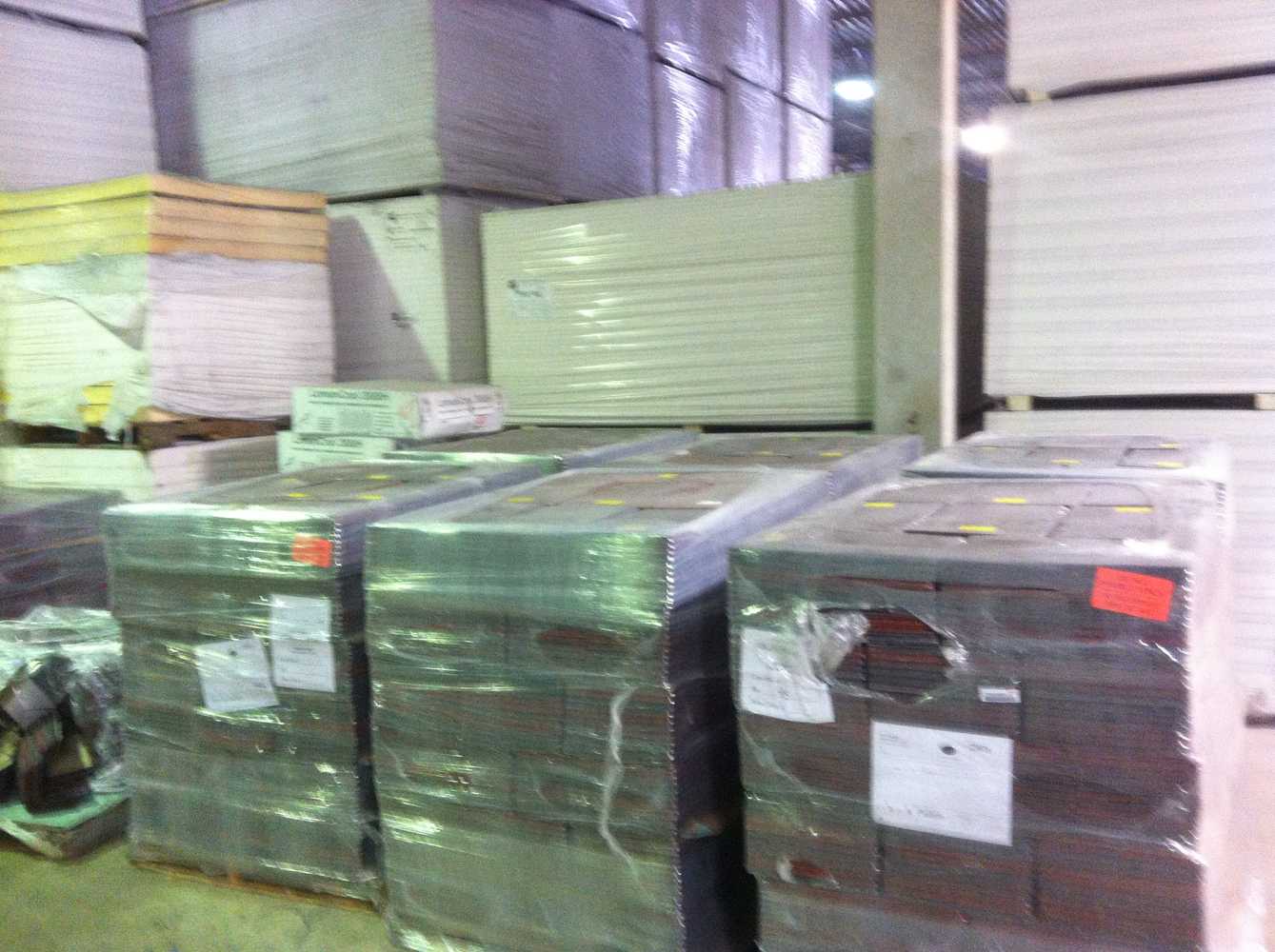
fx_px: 1287
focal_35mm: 35
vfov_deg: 40.6
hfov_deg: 52.7
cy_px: 476
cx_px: 638
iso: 320
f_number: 2.8
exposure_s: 1/15
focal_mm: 3.85
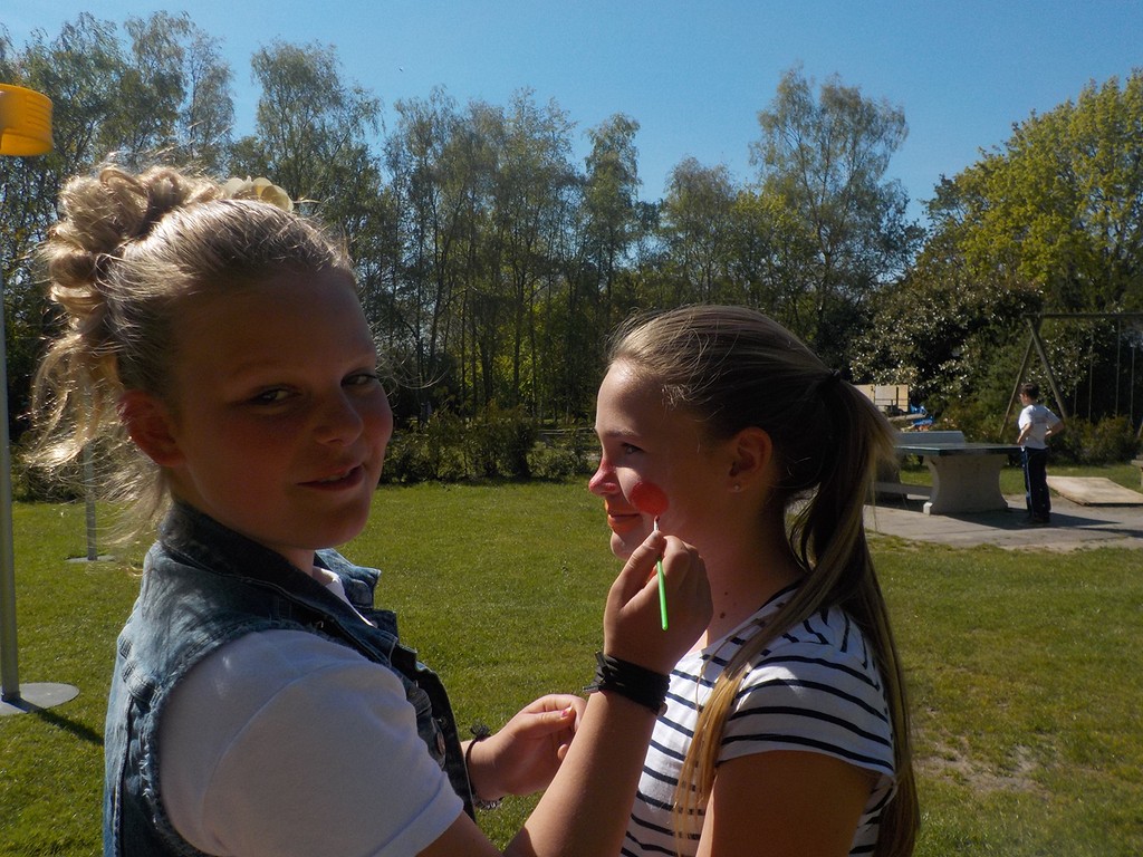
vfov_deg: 46.8
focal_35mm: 30
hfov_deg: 60.0
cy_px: 428
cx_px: 572
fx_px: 991
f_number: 3.3
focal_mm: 4.1
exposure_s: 1/2000
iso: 125
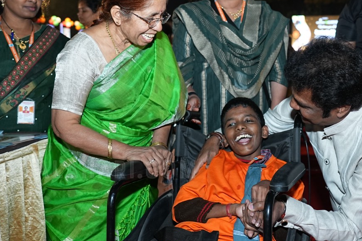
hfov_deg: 40.7
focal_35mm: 48
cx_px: 238
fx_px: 483
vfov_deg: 28.1
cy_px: 108
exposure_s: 1/125
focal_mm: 30
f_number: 4
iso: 1250
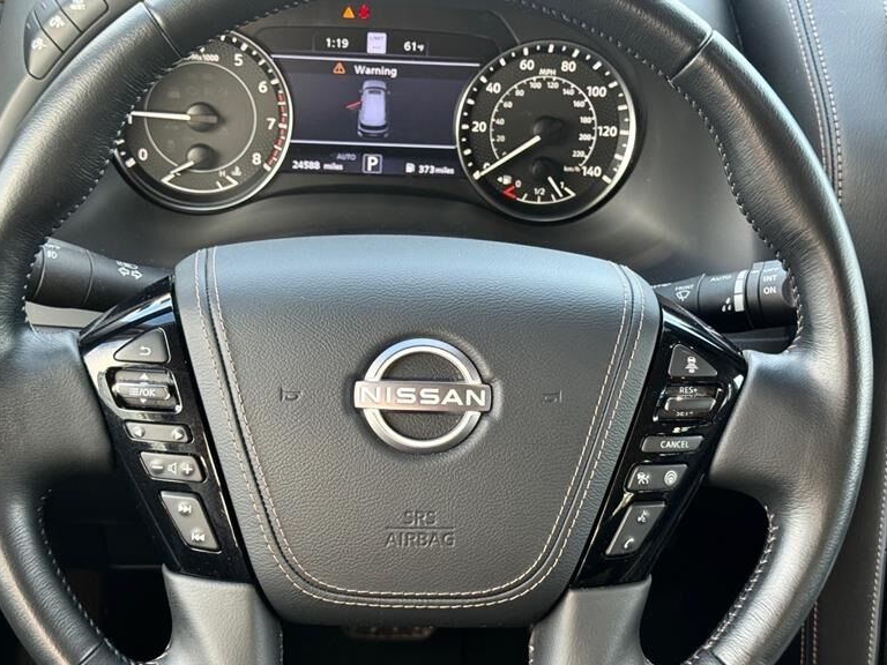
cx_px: 431
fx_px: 1640
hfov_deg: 30.3
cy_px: 369
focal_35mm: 64
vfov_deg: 22.9
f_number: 1.78
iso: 100
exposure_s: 1/100
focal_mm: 6.76
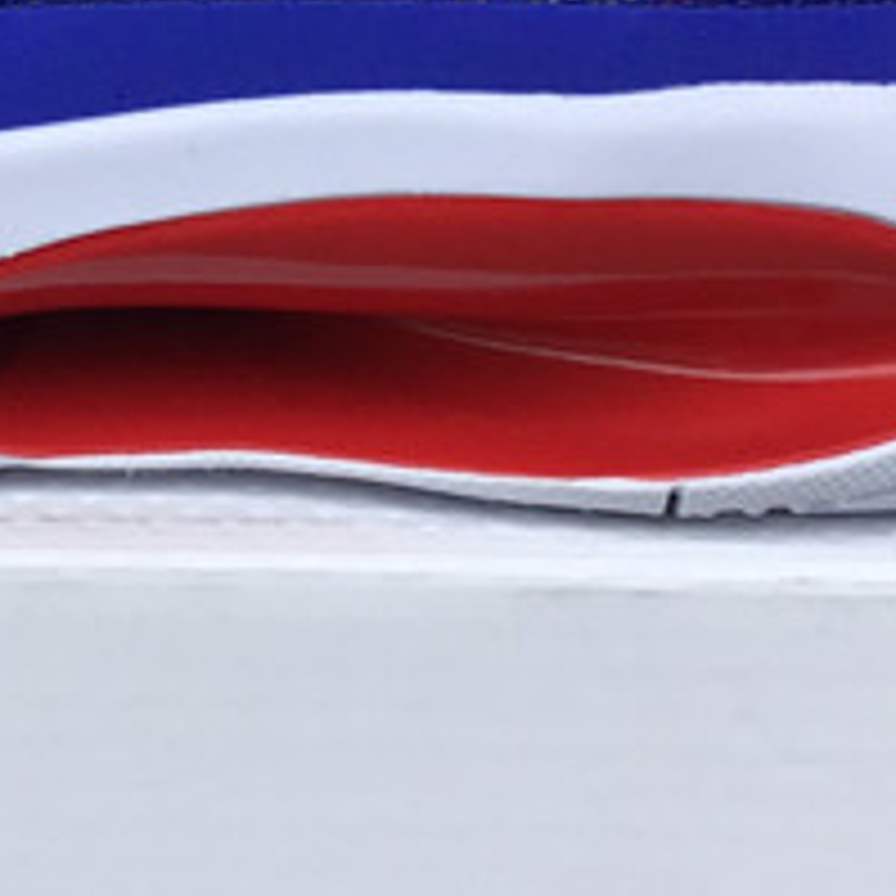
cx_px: -41
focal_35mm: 124
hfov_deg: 13.8
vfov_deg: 14.0
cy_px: 160
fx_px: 3631
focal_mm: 3.3
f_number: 2.4
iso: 25
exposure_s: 1/289
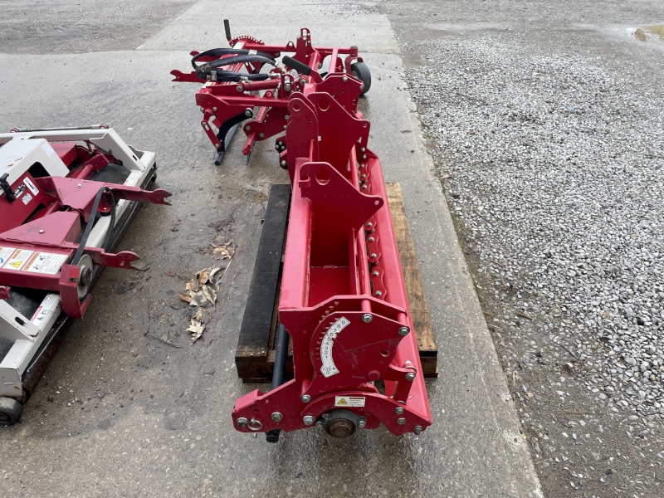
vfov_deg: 53.1
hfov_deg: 67.3
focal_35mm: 26
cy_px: 249
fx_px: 499
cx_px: 332
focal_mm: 4.2
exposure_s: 1/251
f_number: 1.6
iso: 32
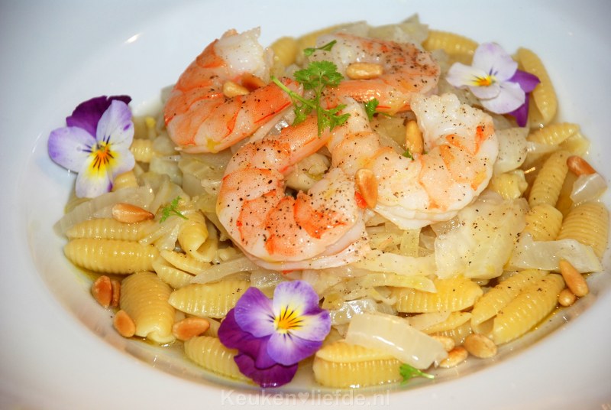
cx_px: 306
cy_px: 205
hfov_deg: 13.0
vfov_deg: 8.7
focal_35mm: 158
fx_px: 2677
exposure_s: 1/60
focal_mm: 105
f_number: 5.6
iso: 200
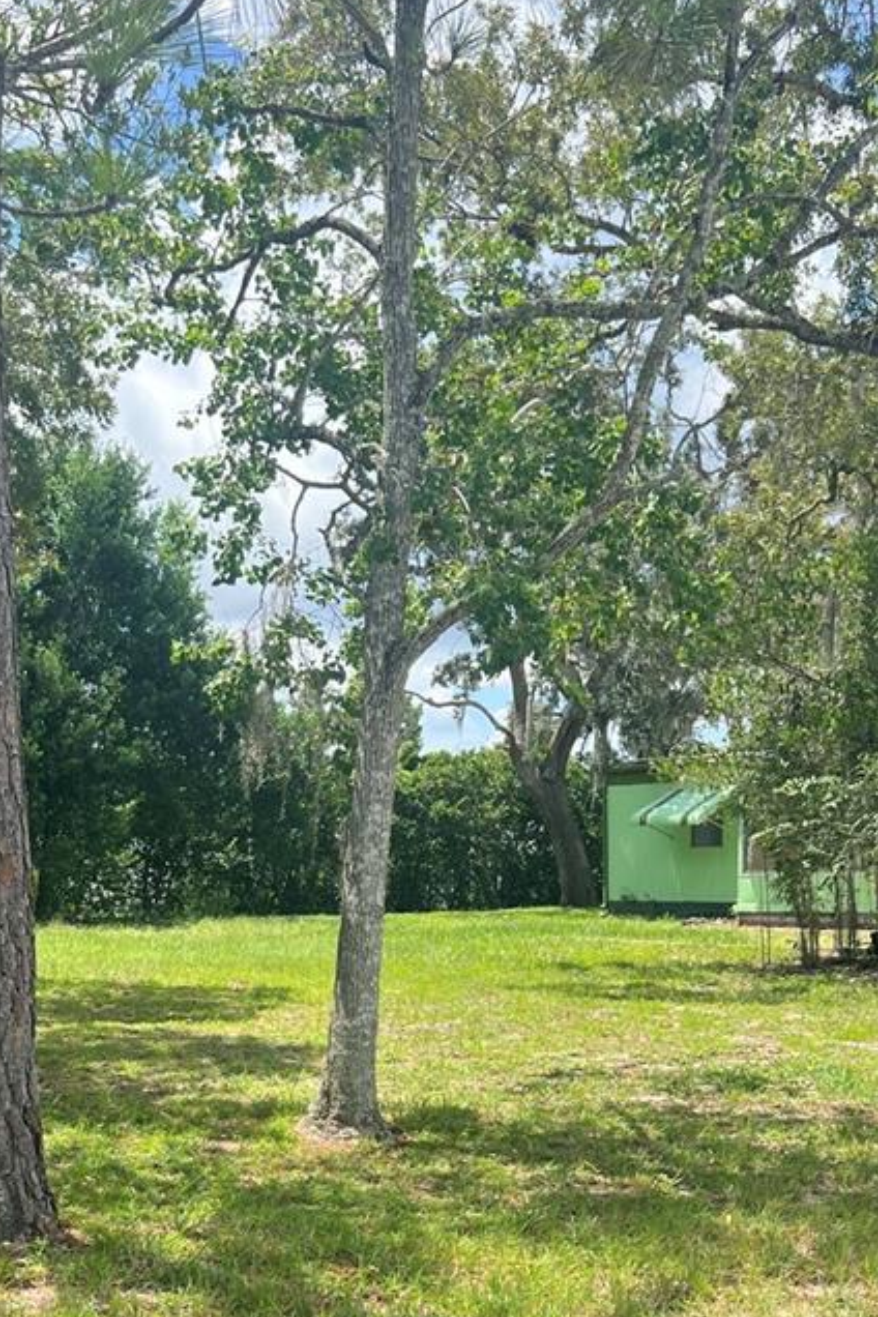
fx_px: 1866
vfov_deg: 37.0
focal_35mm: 51
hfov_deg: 26.4
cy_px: 1118
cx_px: 323
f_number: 1.5
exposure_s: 1/1645
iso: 50
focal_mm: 5.7
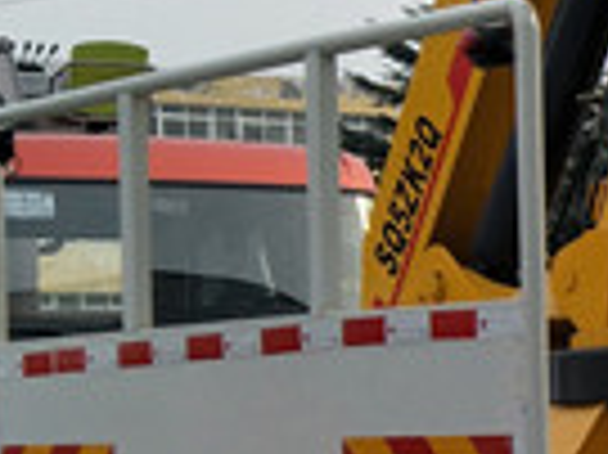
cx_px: 1270
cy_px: 479
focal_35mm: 130
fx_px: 2281
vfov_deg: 11.3
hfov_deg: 12.9
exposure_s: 1/874
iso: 57
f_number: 1.7
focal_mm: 4.1
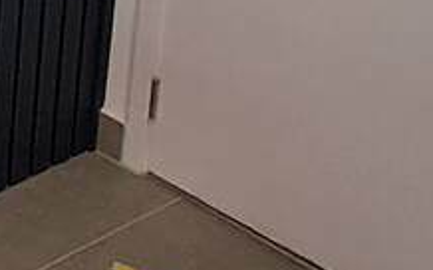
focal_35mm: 91
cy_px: -230
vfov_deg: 12.9
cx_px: -360
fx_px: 1073
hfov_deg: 17.9
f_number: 2.2
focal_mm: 1.42
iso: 200
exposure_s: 1/40
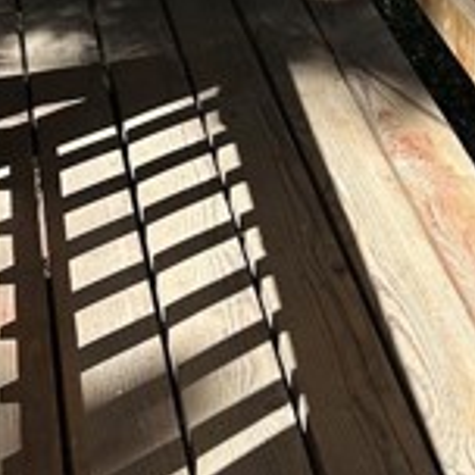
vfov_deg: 17.8
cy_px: 94
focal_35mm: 97
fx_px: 1506
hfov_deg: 17.9
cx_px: 331
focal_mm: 5.7
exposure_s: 1/1838
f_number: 1.5
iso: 50
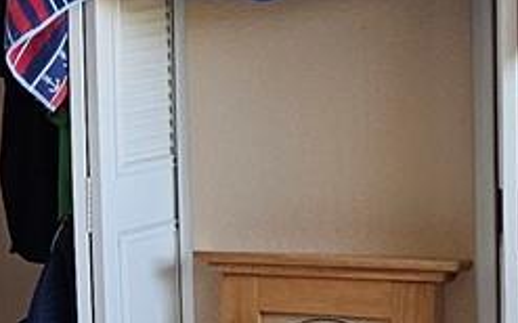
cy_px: 180
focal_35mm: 158
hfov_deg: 12.2
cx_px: -419
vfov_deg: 8.3
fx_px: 2229
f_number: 1.7
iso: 250
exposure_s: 1/120
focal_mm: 6.3
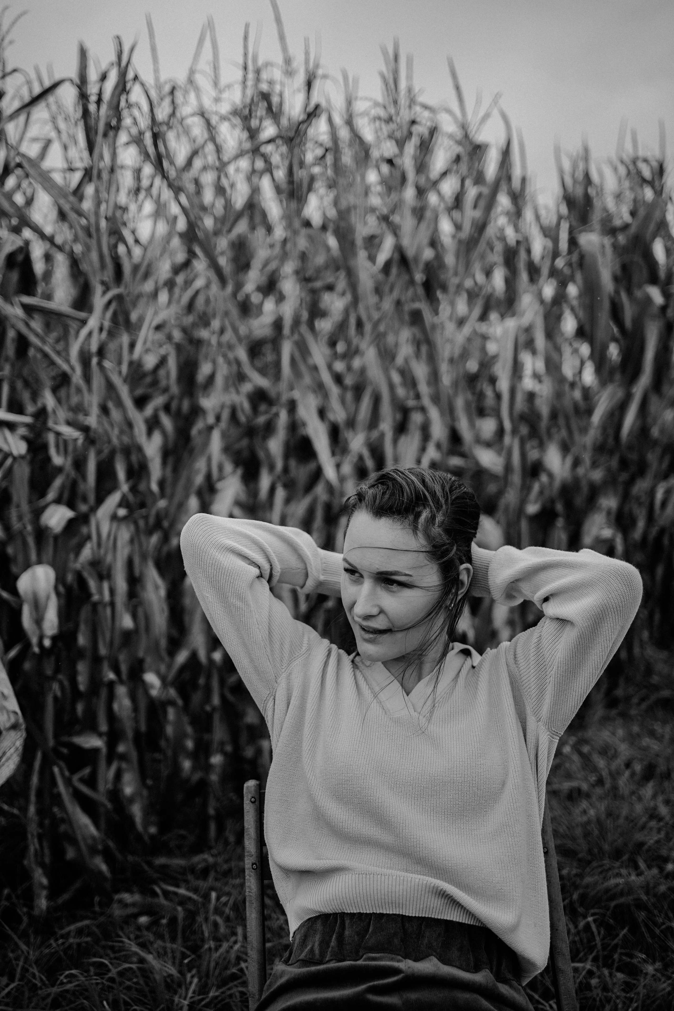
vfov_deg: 54.4
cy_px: 506
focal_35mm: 35
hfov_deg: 37.9
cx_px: 337
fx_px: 983
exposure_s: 1/2000
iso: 100
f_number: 1.8
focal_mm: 35
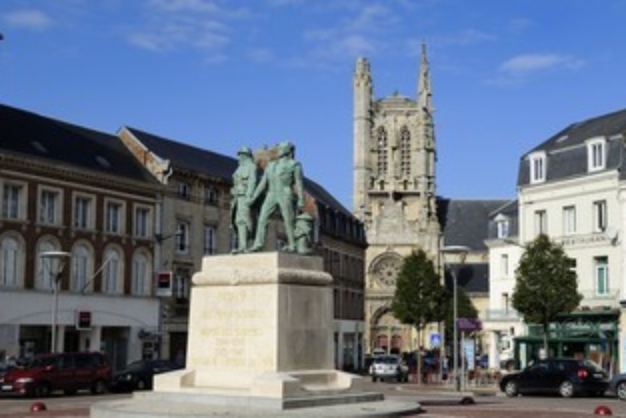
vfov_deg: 26.5
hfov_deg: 38.8
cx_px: 344
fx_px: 887
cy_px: 242
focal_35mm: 51
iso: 200
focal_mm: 38
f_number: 14
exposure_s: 1/200
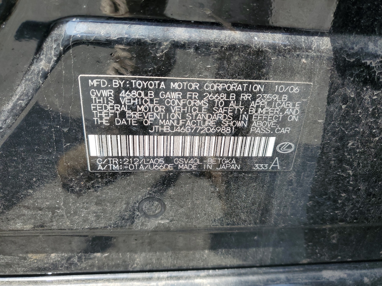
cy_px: 143
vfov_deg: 53.1
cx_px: 191
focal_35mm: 26
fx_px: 287
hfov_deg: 67.3
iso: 50
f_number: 1.5
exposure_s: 1/476
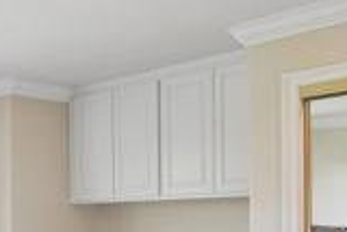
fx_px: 617
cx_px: -82
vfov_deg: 20.6
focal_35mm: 64
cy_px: 235
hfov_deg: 27.2
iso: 400
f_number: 8
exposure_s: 1/10
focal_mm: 16
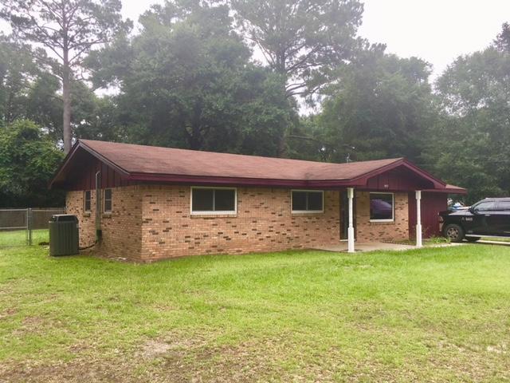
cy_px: 192
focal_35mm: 29
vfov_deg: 48.2
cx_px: 255
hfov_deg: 61.7
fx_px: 427
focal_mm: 4.15
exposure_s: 1/439
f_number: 2.2
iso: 25
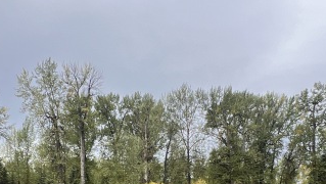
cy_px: 233
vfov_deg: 23.3
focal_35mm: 46
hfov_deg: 44.5
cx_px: 173
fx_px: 398
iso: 32
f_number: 1.8
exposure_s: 1/327
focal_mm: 1.57
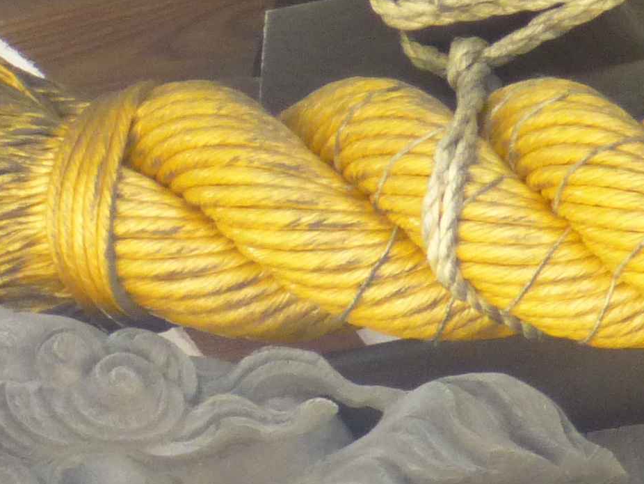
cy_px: 702
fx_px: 9286
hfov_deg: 4.0
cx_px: 31
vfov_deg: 3.0
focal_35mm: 499
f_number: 5.4
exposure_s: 1/80
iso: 250
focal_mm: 19.1
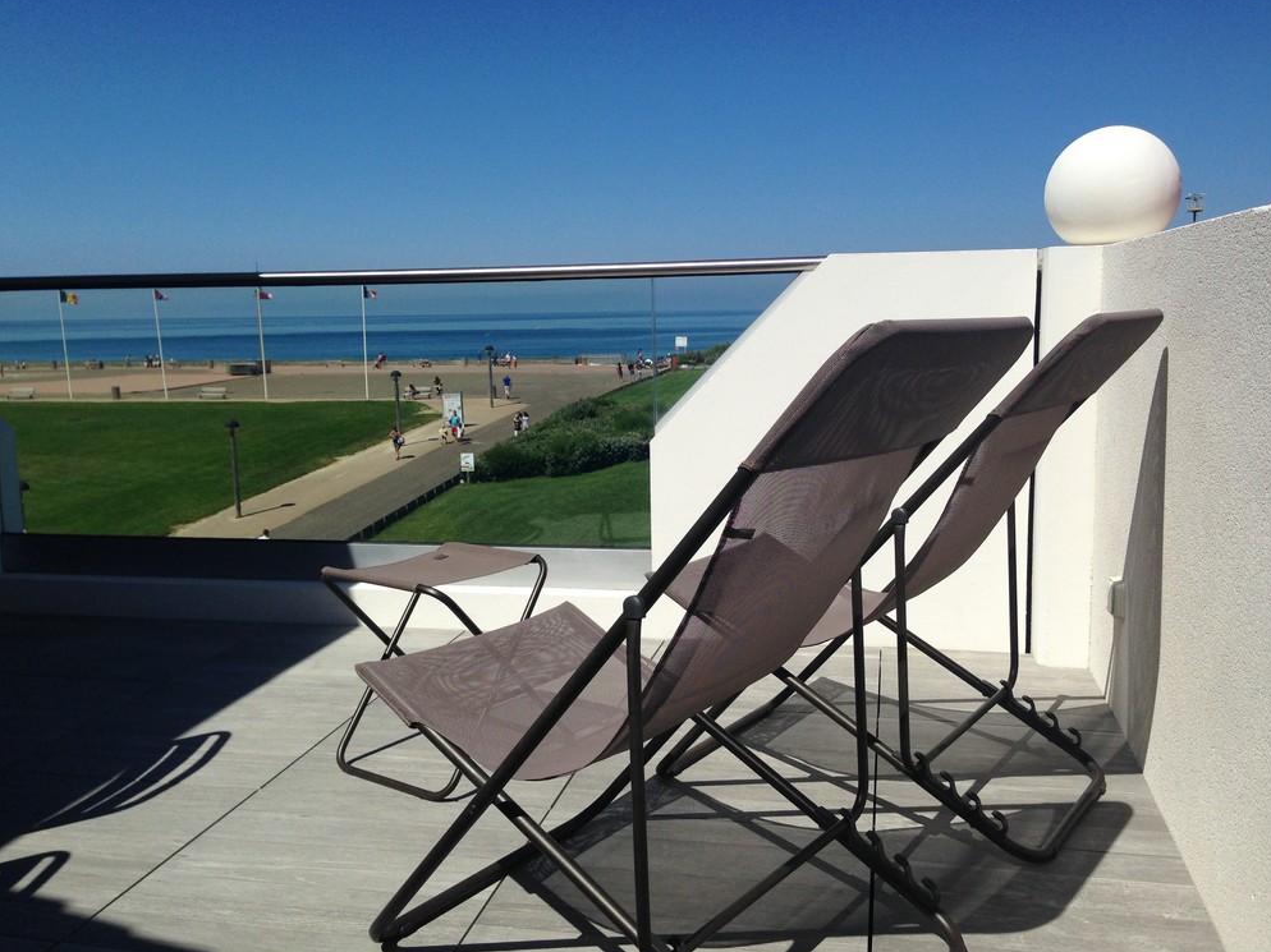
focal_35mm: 34
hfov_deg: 54.0
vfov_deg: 41.8
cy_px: 473
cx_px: 633
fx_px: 1248
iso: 50
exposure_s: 1/3876
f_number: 2.4
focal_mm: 4.12
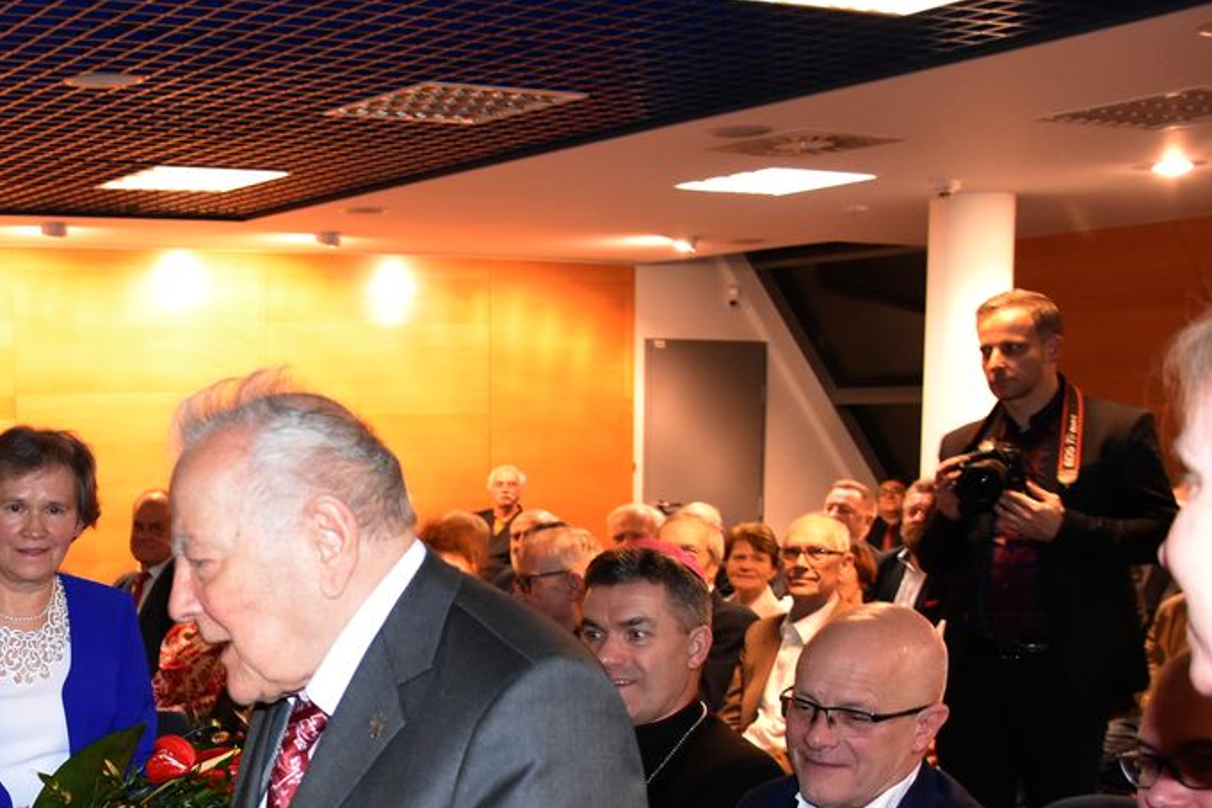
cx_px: 33
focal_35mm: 104
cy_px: 762
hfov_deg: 19.2
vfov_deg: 13.0
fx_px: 3501
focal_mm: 35
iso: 1800
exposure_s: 1/60
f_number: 4.5
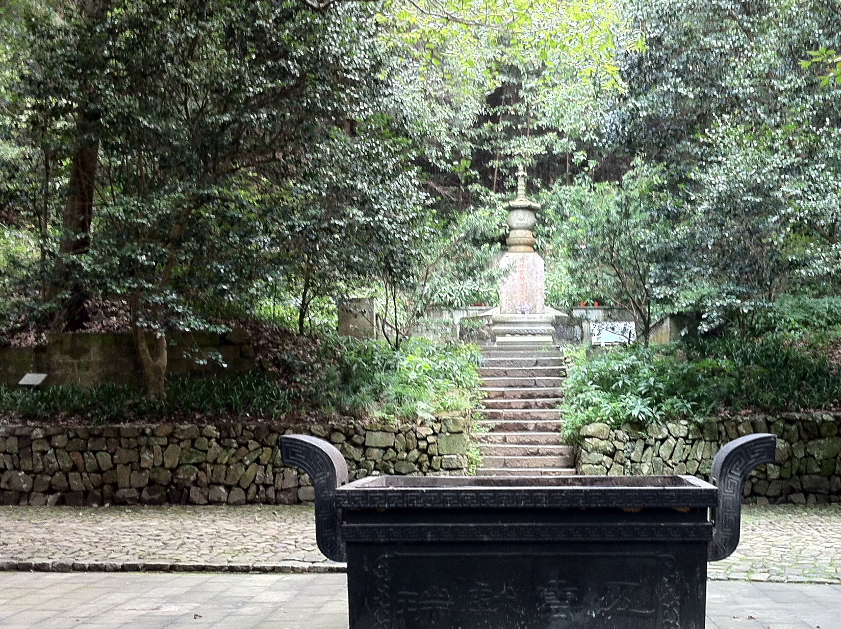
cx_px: 557
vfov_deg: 26.4
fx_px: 1334
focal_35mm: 55
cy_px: 385
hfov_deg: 34.7
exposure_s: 1/15
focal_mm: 3.85
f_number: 2.8
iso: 80
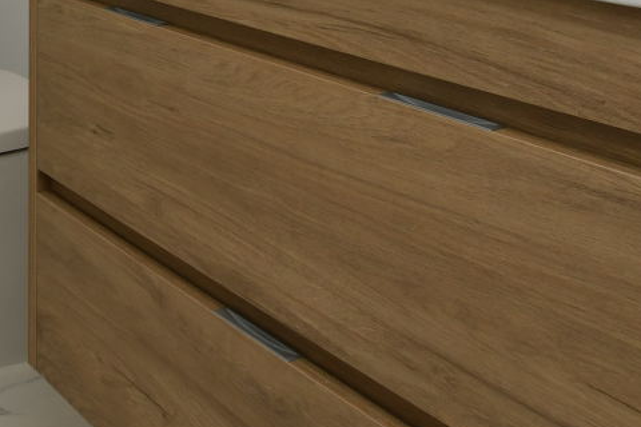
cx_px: 19
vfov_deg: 22.4
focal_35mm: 50
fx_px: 890
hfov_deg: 36.2
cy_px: -207
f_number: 7.1
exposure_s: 1/250
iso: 200
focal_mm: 10
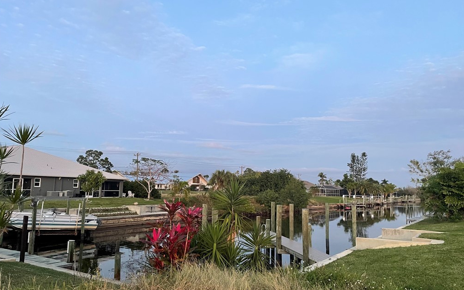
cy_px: 155
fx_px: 354
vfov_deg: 44.5
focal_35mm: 28
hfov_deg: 66.5
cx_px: 229
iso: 250
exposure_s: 1/60
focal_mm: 4.2
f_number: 1.6
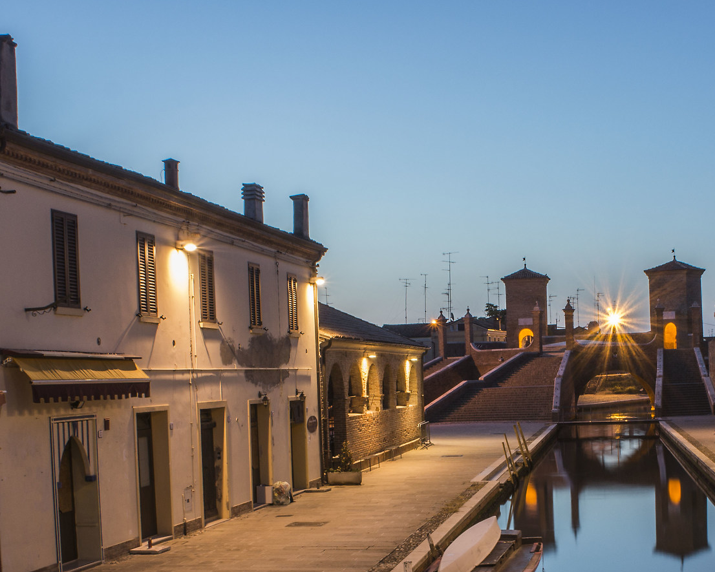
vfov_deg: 27.0
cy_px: 467
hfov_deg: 33.6
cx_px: 517
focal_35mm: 55
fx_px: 1164
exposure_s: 20
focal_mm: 18
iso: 100
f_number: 14
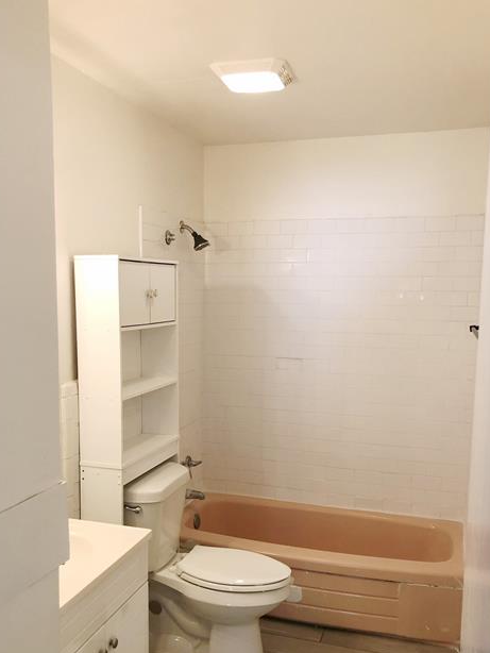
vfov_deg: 52.3
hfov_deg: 40.5
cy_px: 391
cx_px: 195
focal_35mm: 35
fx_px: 660
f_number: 1.8
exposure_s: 1/30
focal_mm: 3.99
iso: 32
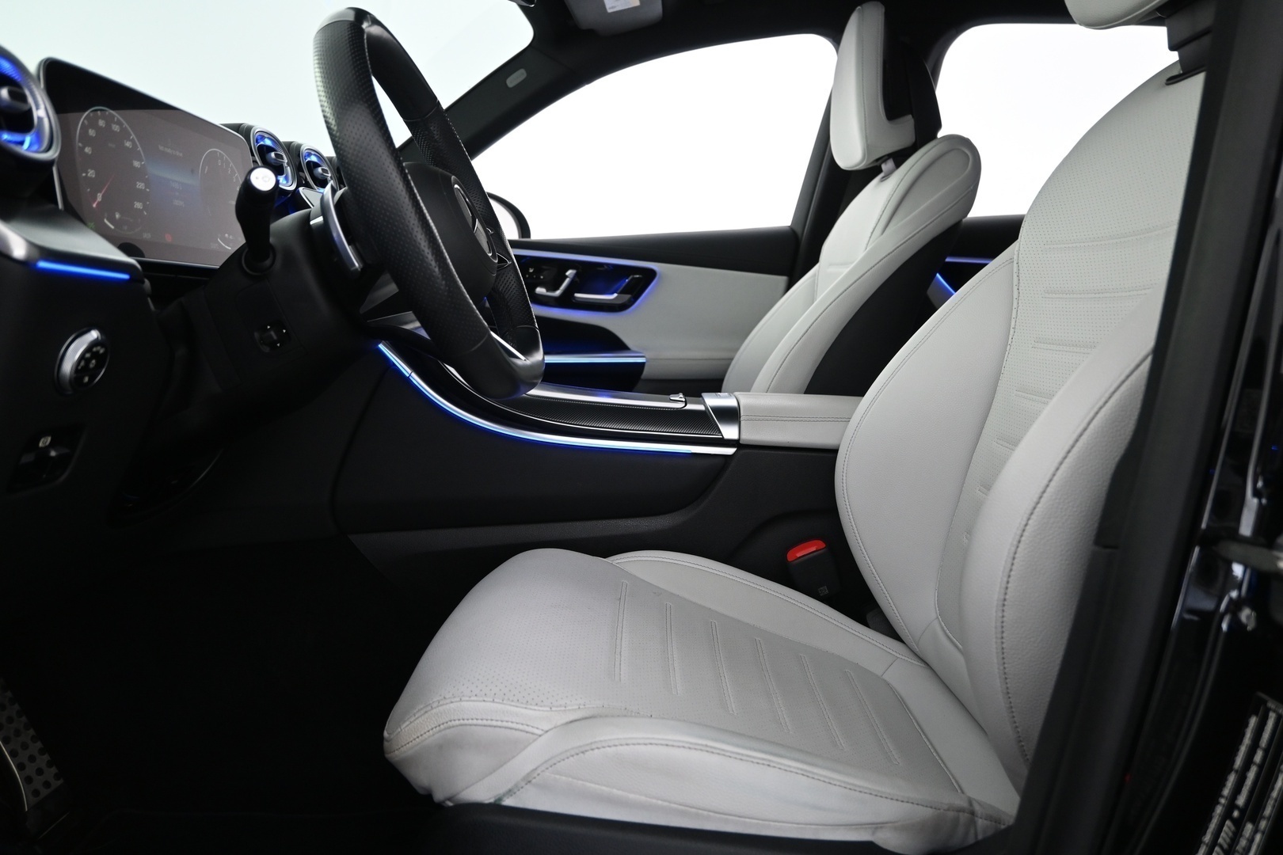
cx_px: 642
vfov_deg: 47.9
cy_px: 428
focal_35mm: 27
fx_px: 962
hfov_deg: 67.4
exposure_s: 1/30
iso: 1000
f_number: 3.5
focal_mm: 18
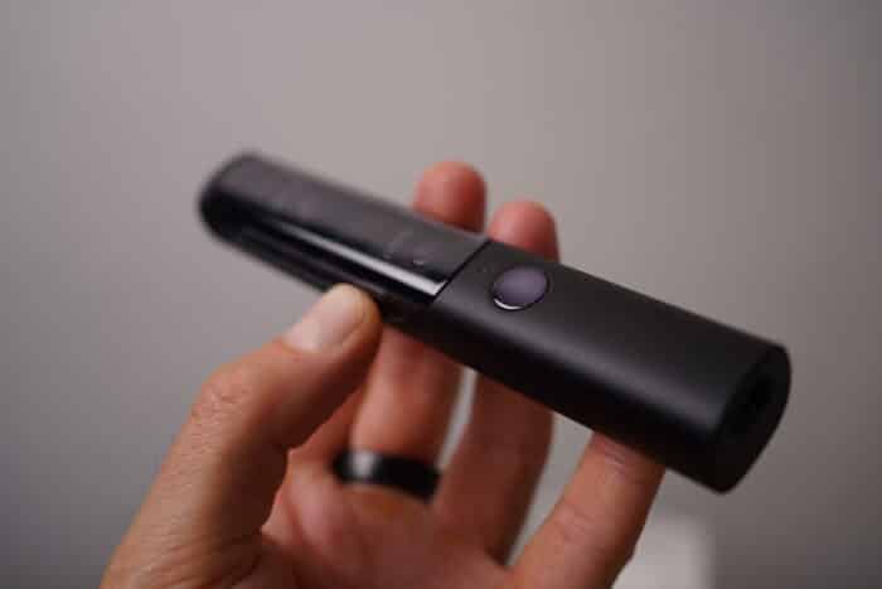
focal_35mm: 35
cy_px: 294
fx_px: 858
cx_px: 441
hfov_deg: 54.4
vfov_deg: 37.9
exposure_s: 1/160
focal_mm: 35
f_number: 4
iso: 100
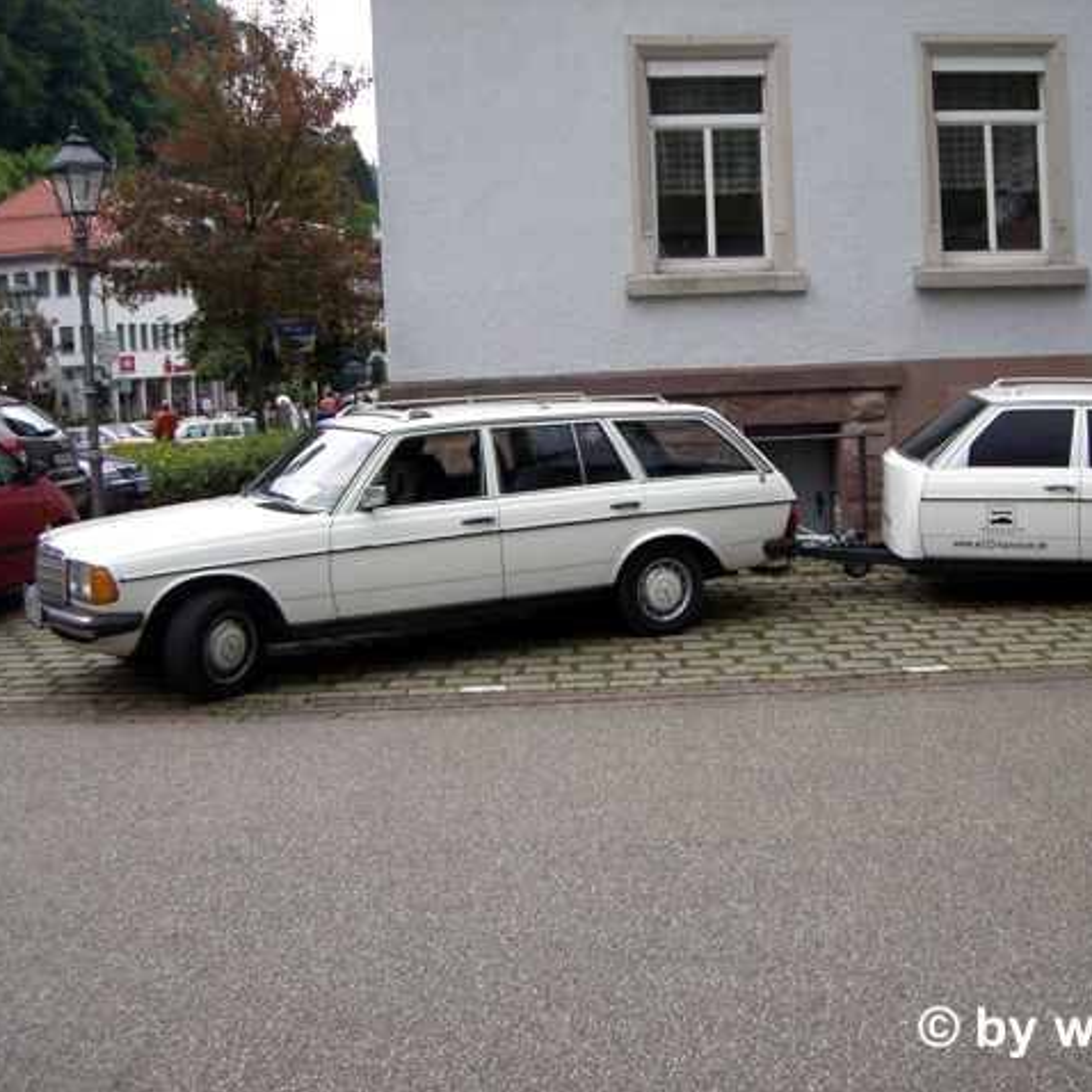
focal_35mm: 45
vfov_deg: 37.6
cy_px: 546
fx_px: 1606
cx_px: 720
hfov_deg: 37.2
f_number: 2.7
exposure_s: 1/200
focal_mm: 6.2
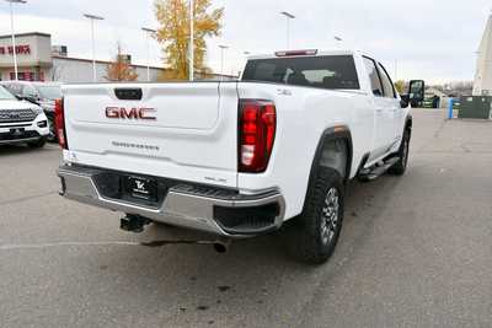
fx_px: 369
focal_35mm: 27
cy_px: 164
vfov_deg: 48.0
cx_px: 246
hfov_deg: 67.4
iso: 200
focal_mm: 18
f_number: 8
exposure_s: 1/250
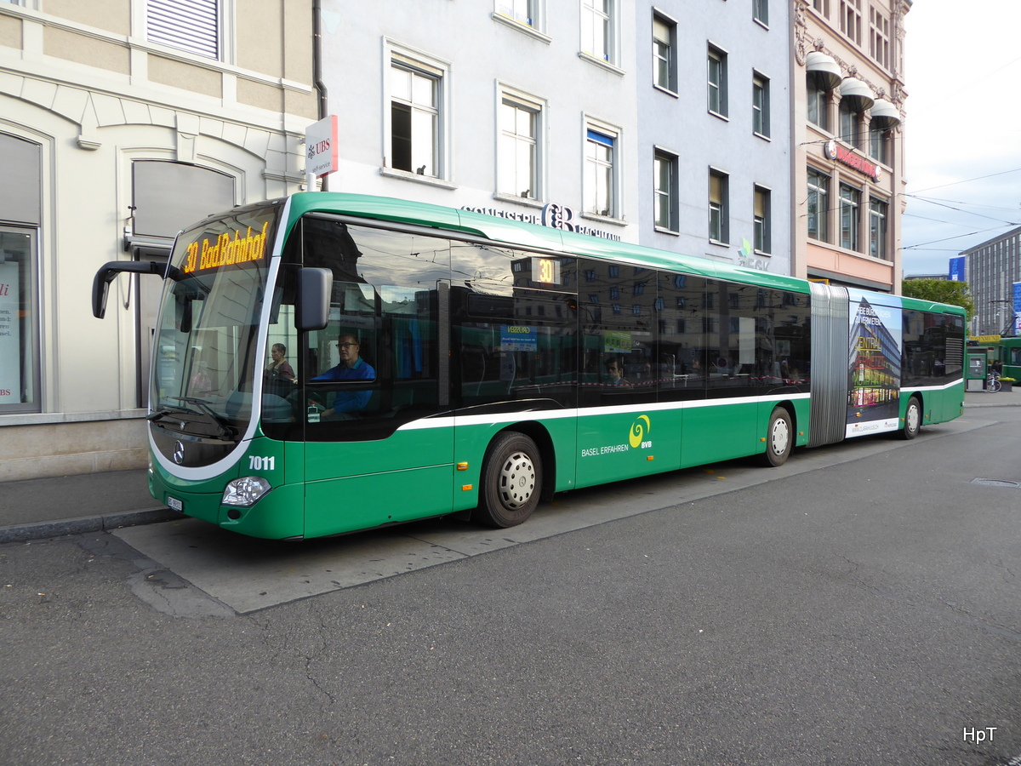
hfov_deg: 69.4
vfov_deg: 54.9
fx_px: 737
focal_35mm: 25
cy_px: 383
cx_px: 510
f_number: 3.3
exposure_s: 1/160
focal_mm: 4.3
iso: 80
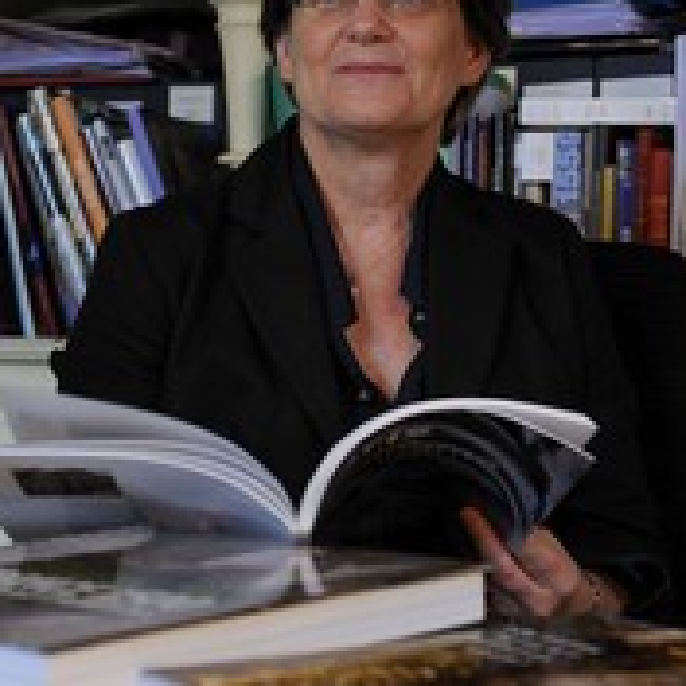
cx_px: 281
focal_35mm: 77
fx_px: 1726
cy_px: 210
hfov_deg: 22.4
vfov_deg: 22.4
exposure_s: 1/60
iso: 800
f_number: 4
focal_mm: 38
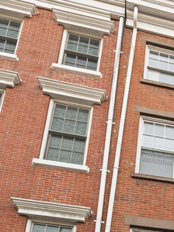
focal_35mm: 45
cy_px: 329
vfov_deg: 29.7
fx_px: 302
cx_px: 226
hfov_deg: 27.1
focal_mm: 14
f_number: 8
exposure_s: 1/1.67
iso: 100
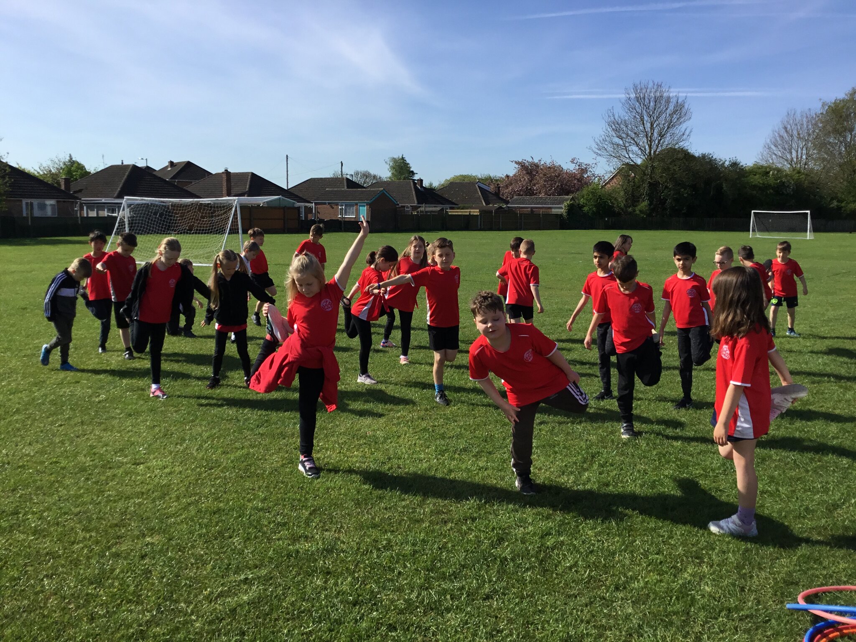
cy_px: 321
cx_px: 428
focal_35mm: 31
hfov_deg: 58.4
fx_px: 767
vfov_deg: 45.4
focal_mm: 3.3
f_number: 2.4
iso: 25
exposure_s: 1/1381
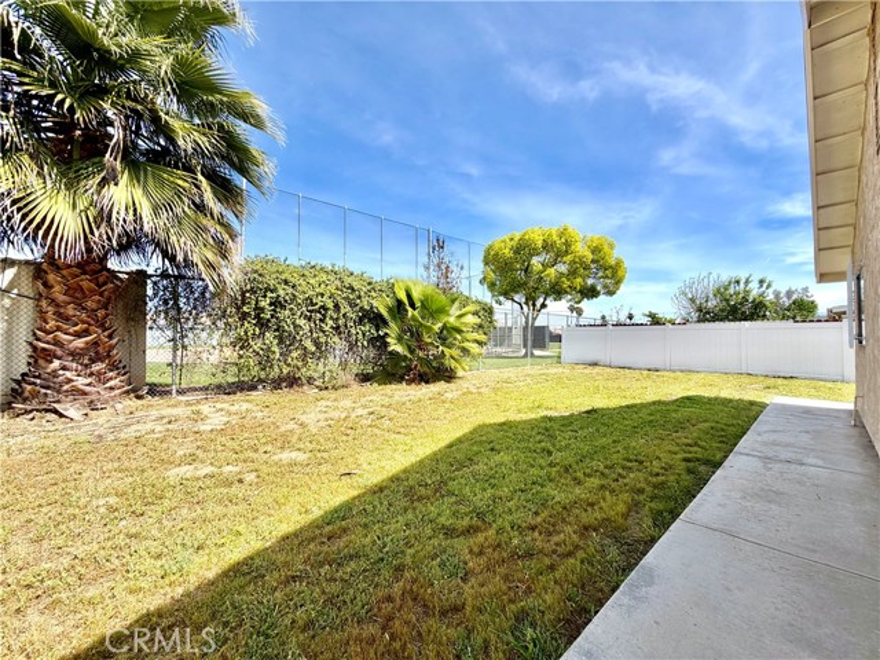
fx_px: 356
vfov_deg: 85.7
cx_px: 440
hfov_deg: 102.1
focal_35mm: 14
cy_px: 330
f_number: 2.2
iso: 25
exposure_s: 1/770
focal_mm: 2.22
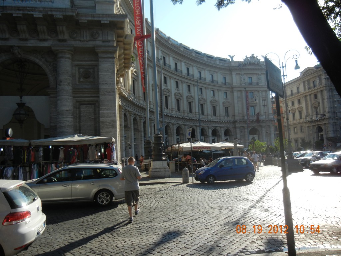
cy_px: 128
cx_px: 170
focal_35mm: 30
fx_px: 296
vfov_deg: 46.8
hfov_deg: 60.0
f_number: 3.5
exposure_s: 1/1000
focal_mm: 5.4
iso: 160
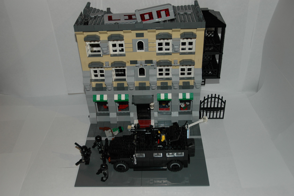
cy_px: 98
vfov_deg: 33.0
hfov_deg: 48.0
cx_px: 147
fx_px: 330
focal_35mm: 40
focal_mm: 27
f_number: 3.8
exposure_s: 1/60
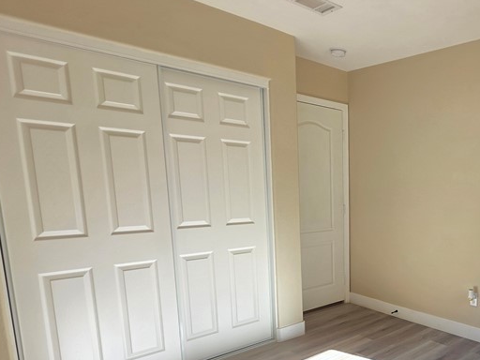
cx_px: 413
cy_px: 248
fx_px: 361
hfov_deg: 59.4
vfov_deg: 51.8
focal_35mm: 26
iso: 40
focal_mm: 2.2
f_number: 1.9
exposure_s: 1/138
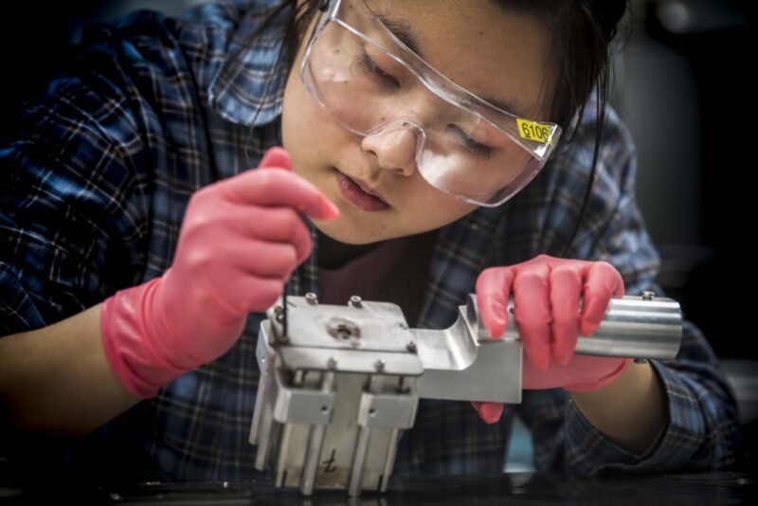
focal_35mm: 110
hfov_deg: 18.6
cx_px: 379
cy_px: 253
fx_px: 2317
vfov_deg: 12.5
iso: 2000
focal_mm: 110
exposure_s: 1/80
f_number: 4
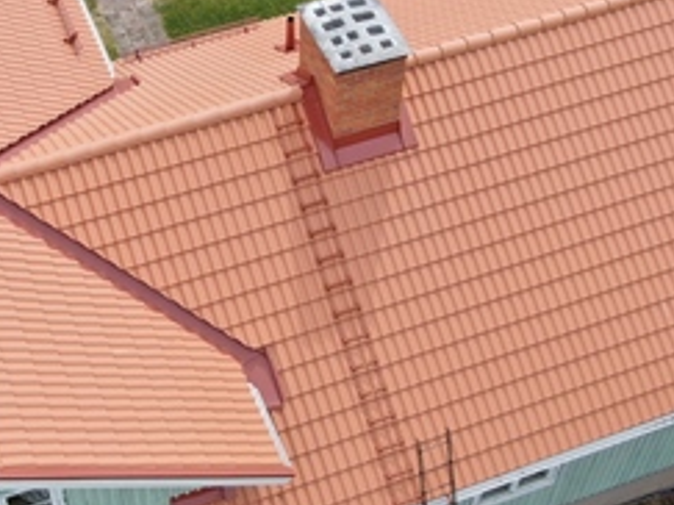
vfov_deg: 20.9
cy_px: 182
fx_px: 1362
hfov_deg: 27.6
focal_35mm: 70
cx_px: 225
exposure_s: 1/640
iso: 100
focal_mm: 5.82
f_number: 3.2
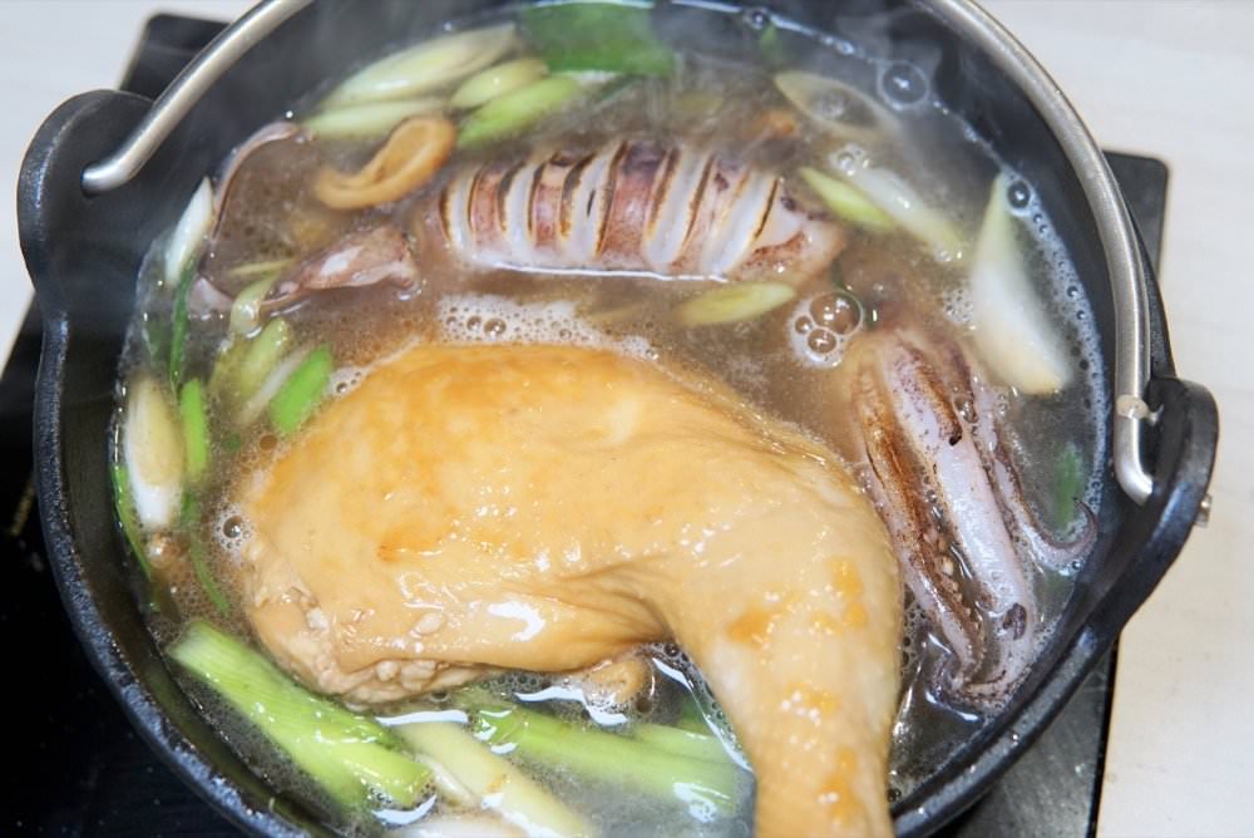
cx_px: 627
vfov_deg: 29.9
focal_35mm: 45
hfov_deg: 43.6
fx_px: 1568
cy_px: 419
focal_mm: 30
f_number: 4
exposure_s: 1/60
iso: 400
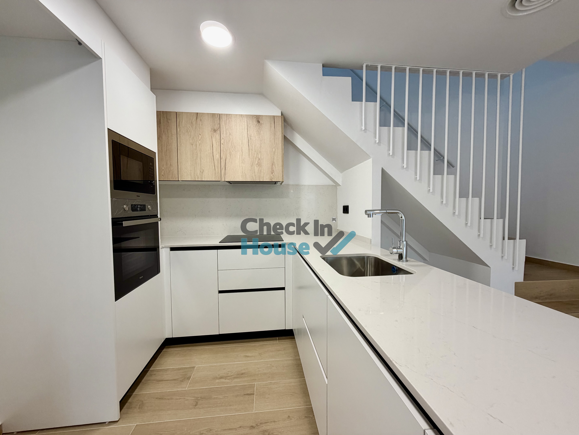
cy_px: 218
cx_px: 290
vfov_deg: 85.7
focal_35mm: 14
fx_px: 234
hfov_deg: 102.1
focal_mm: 2.22
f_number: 2.2
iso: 125
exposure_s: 1/100
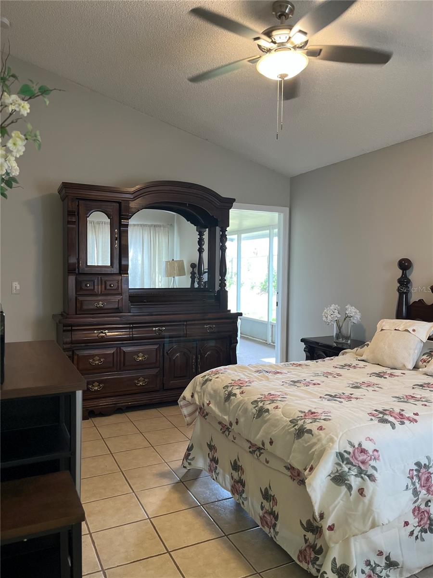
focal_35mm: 26
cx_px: 216
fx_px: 434
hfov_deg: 53.1
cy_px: 289
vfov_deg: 67.3
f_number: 1.6
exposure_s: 1/60
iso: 125
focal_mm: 5.1
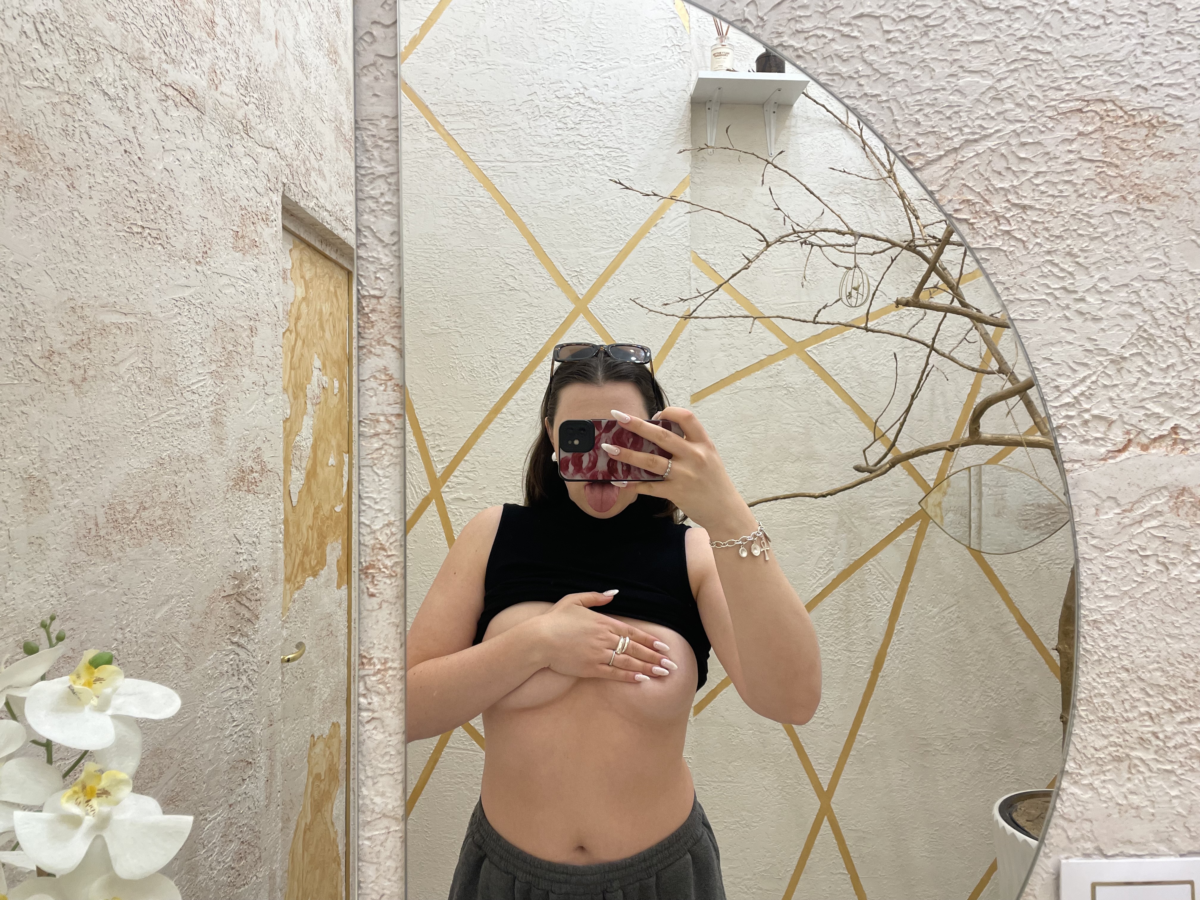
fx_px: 901
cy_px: 450
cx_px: 600
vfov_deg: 53.1
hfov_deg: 67.3
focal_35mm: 26
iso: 100
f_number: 1.6
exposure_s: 1/100
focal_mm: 4.2
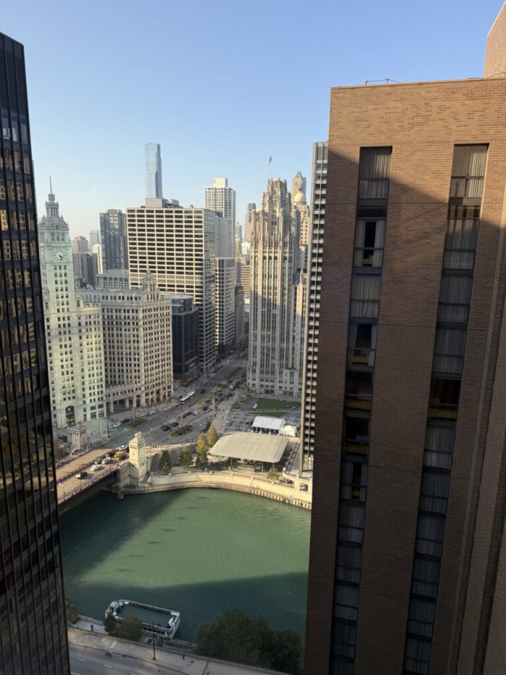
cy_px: 338
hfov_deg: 56.8
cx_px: 253
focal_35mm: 24
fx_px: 468
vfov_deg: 71.6
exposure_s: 1/1122
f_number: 1.78
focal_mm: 6.76
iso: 80
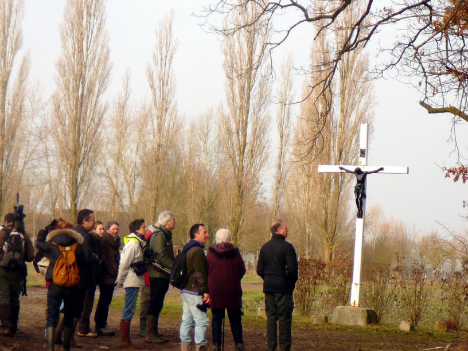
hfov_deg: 11.5
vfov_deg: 8.6
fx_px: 2325
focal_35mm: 172
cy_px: 186
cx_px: 190
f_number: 4
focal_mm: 20.4
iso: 80
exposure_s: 1/400
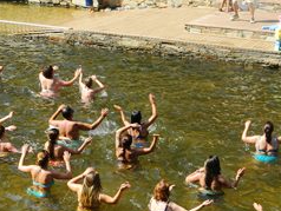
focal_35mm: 93
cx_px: 203
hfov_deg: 20.9
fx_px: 756
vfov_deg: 15.9
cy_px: 143
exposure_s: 1/400
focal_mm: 7.3
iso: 80
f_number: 3.5
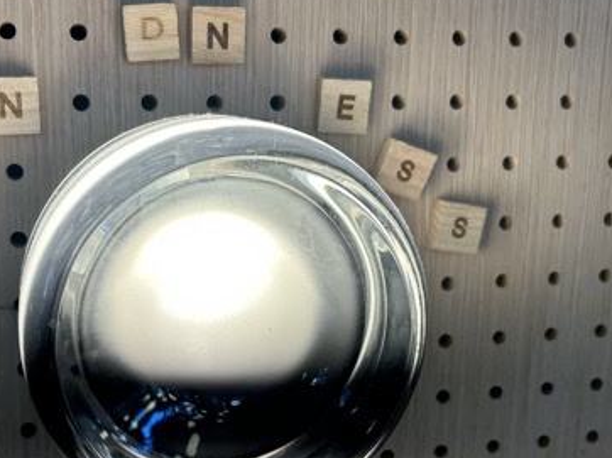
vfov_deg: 31.4
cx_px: 233
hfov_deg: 41.0
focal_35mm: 46
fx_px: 813
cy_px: 274
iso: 32
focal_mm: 5.7
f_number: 1.5
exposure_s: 1/144
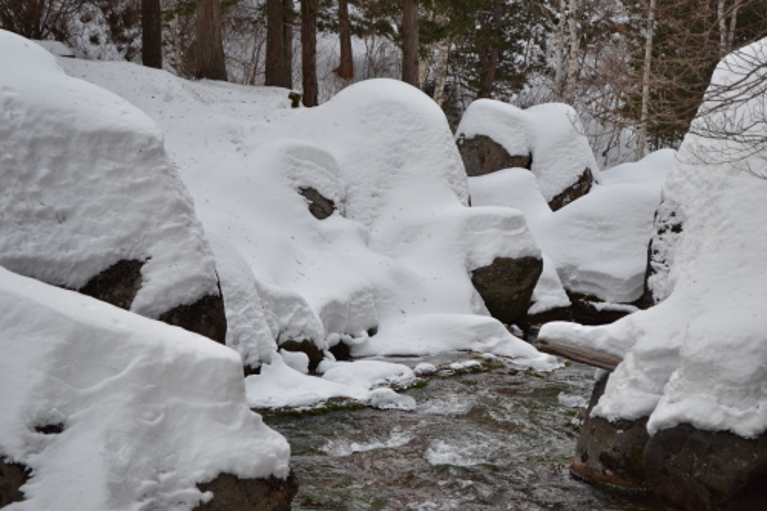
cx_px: 384
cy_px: 256
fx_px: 1757
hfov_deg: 24.6
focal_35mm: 82
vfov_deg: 16.5
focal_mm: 55
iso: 100
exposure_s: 1/125
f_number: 5.6
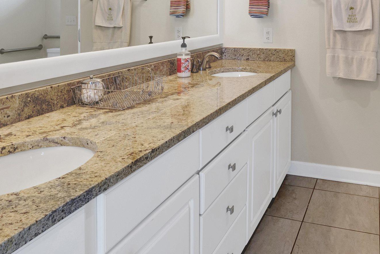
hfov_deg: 53.4
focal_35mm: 35
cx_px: 253
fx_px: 369
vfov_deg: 34.9
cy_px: 9
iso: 400
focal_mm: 15
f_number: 11
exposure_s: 1/20
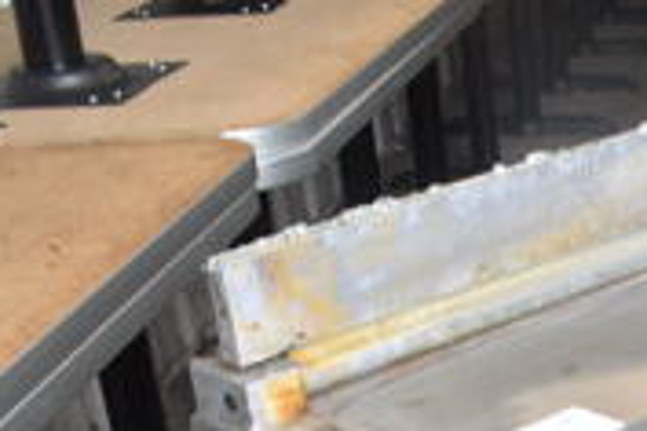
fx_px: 1671
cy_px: 716
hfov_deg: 20.3
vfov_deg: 13.5
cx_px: 808
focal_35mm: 93
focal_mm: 18
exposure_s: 1/60
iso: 400
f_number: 7.1
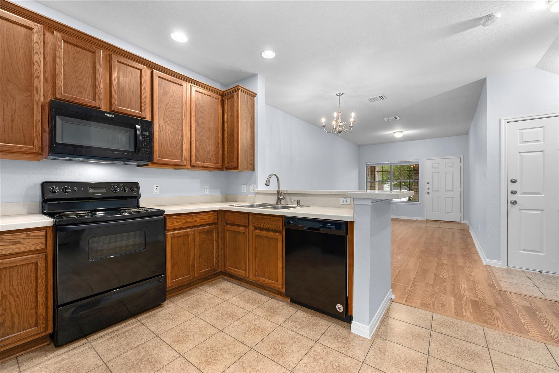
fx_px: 225
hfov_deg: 102.3
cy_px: 186
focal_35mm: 14
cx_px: 280
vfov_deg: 79.2
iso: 800
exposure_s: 1/2.5
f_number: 8
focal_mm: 14.5
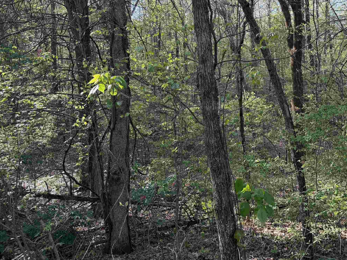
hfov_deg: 49.0
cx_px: 240
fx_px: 371
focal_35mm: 37
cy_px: 88
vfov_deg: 38.3
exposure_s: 1/248
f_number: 1.78
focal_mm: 6.76
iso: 80
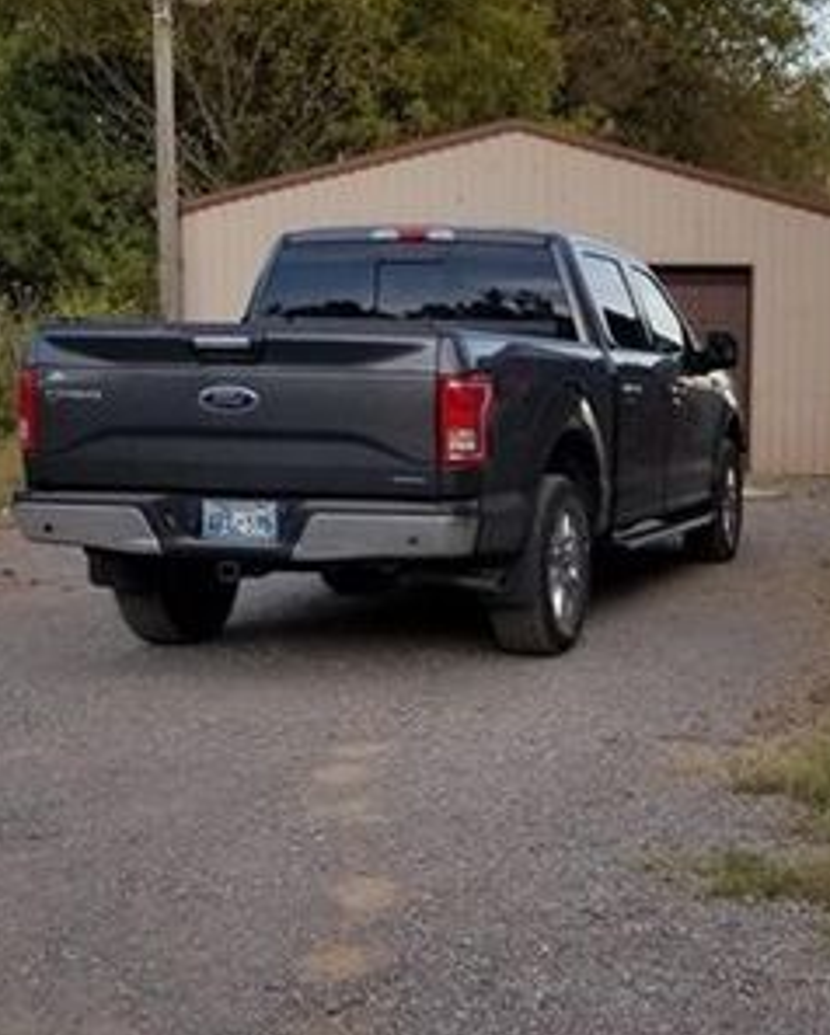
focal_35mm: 57
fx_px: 1748
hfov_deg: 25.6
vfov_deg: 33.0
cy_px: 584
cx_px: 792
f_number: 1.7
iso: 50
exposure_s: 1/460
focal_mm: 4.3
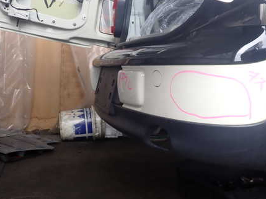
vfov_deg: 34.3
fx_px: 322
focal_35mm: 42
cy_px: 99
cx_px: 162
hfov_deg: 44.5
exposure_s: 1/200
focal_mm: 5.4
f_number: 2.3
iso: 100
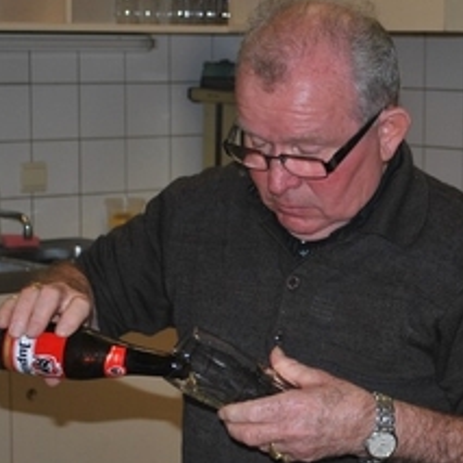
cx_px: 443
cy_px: 242
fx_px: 1740
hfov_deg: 14.9
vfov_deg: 15.2
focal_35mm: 115
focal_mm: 32
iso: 200
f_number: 5
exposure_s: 1/60
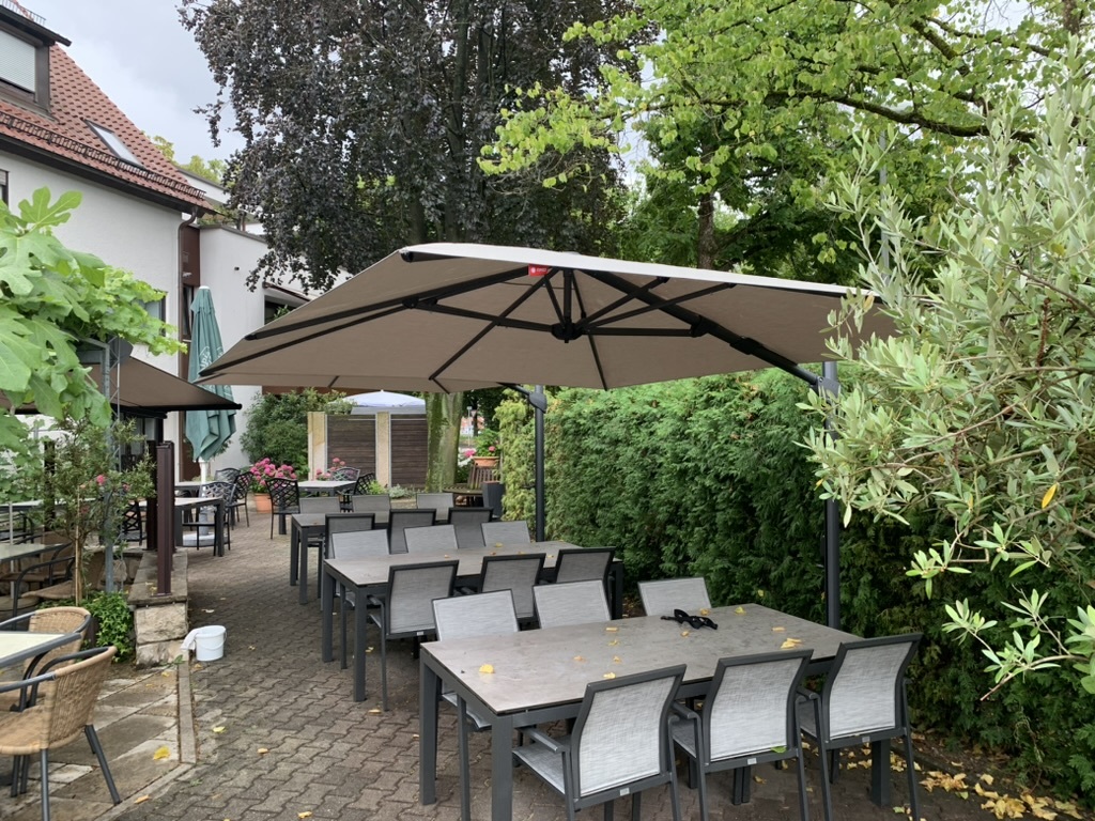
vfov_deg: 53.1
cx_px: 548
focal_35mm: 26
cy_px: 410
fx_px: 822
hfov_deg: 67.3
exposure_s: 1/121
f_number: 1.8
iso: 40
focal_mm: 4.25
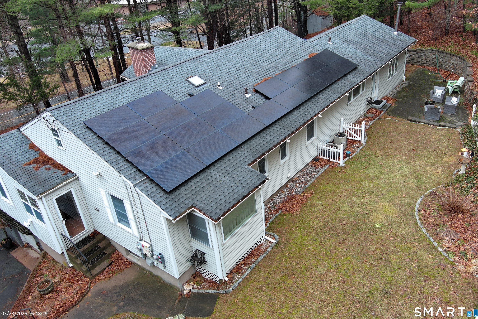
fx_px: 398
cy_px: 155
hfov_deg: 61.9
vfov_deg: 43.6
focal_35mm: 30
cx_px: 241
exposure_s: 1/31.6
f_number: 2.8
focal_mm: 10.57
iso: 100
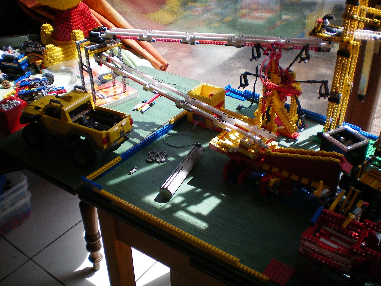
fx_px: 418
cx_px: 190
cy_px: 143
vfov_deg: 37.7
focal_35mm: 38
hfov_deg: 49.0
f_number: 3.1
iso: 64
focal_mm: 6.3
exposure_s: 1/200
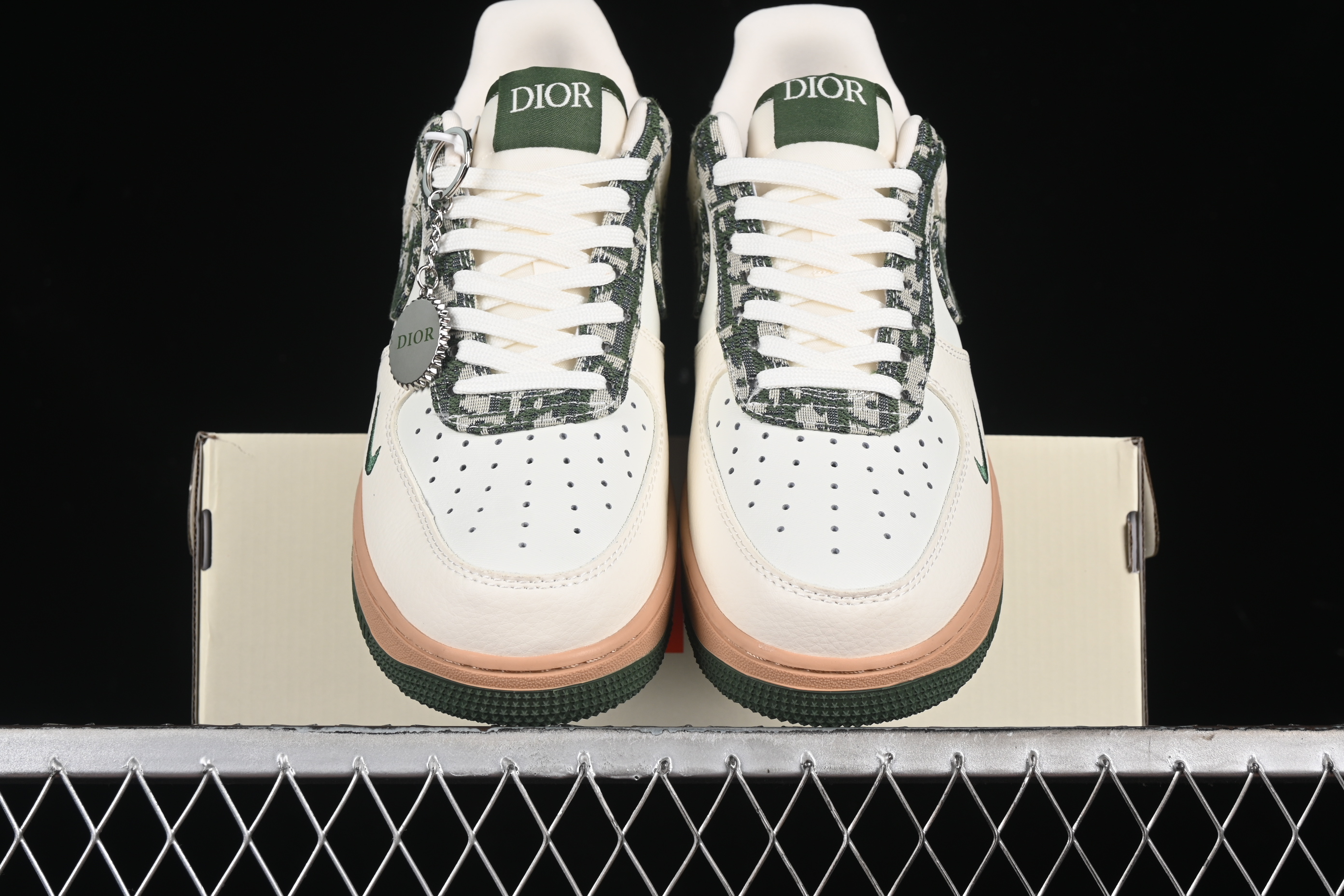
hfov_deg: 27.0
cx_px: 672
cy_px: 448
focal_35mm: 75
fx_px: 2800
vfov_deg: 18.2
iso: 160
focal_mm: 50
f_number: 8
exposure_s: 1/80
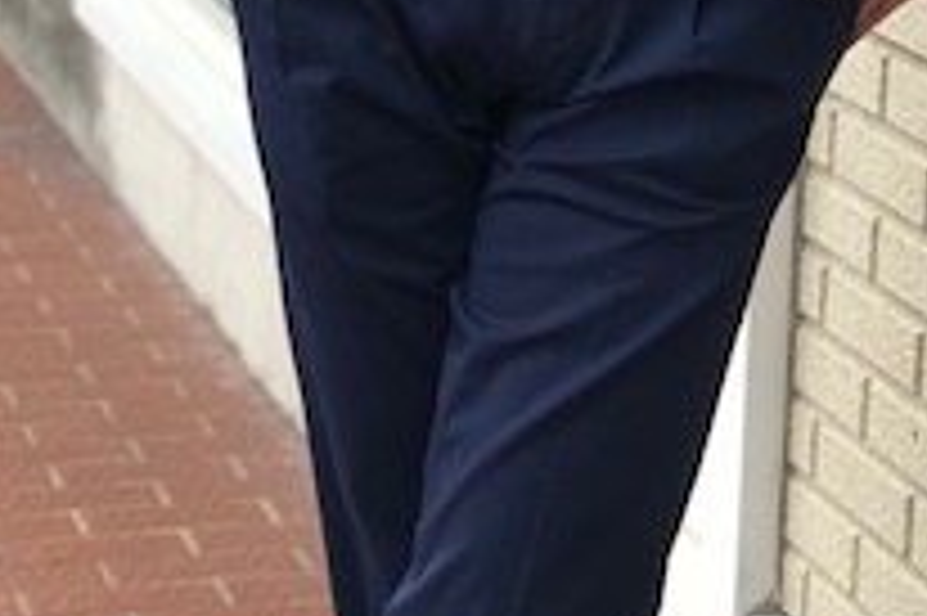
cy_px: 180
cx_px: 500
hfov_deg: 11.2
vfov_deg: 7.4
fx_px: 4734
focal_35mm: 184
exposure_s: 1/595
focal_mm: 6.6
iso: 20
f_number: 2.8
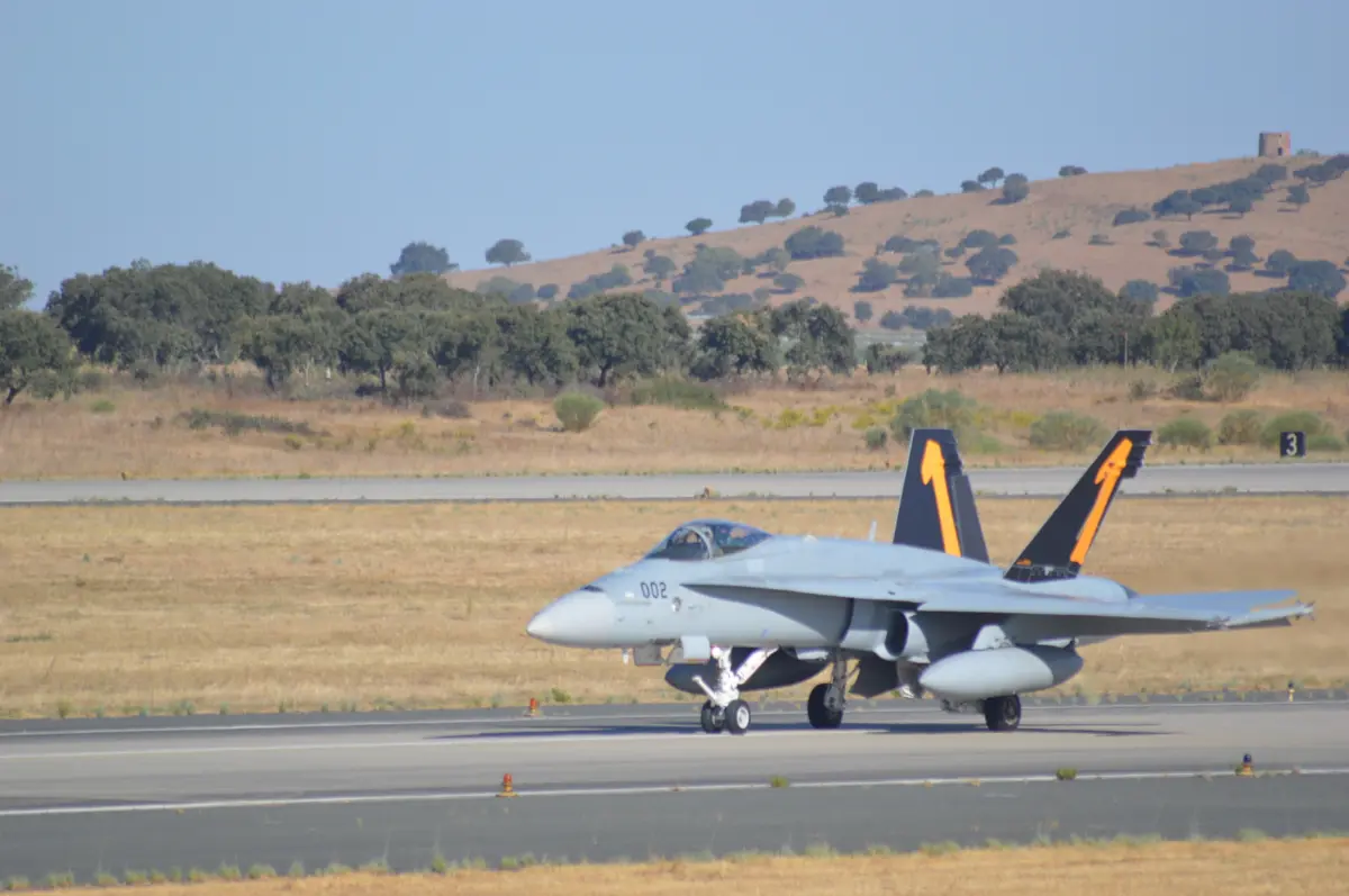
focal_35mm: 450
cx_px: 674
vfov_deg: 3.0
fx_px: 16842
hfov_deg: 4.6
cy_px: 448
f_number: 5.6
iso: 400
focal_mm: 300
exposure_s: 1/2000
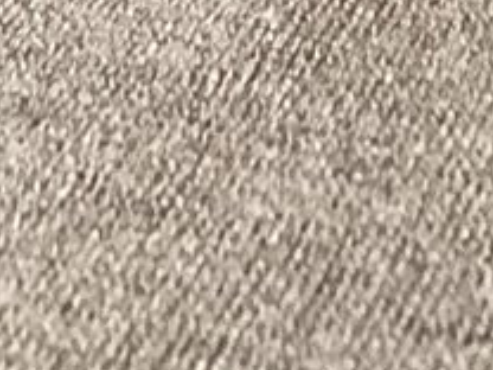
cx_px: -11
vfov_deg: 6.2
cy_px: -642
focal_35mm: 226
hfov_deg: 8.7
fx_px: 3219
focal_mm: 3.3
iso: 320
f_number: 2.4
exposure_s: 1/40
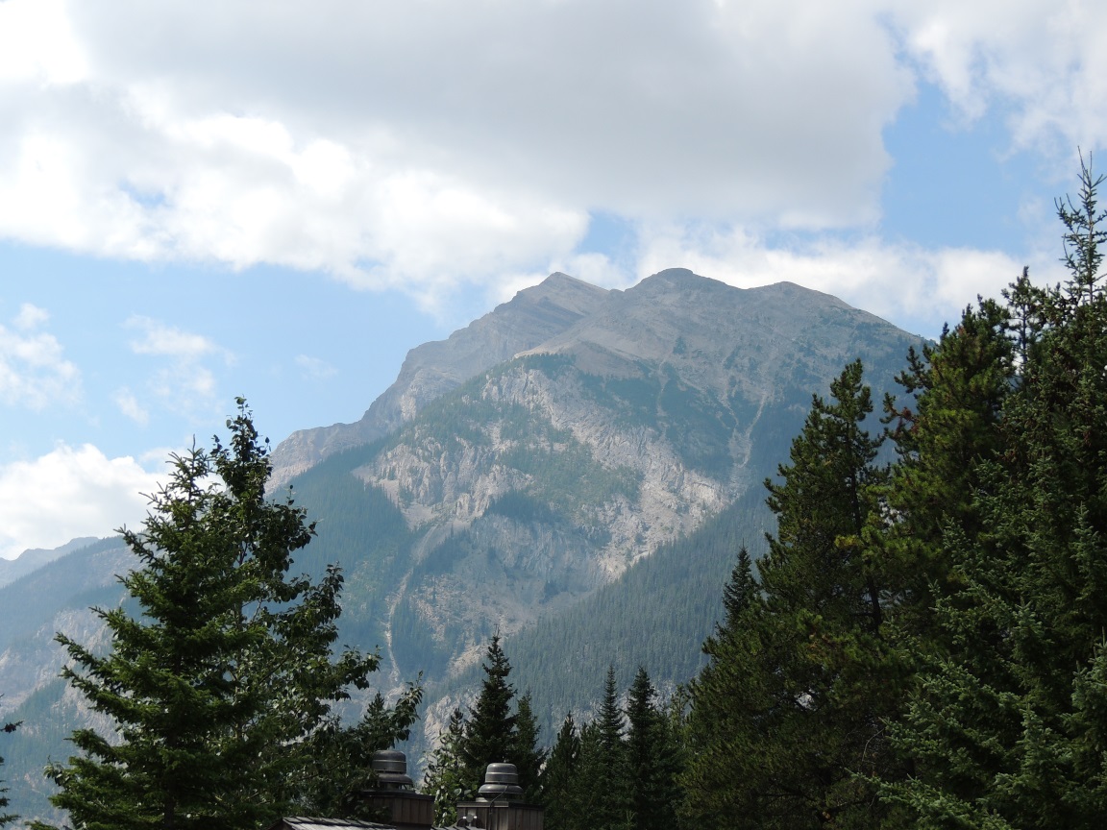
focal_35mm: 70
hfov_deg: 27.8
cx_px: 554
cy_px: 415
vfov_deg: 21.0
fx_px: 2239
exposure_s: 1/640
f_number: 3.9
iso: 100
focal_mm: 12.4
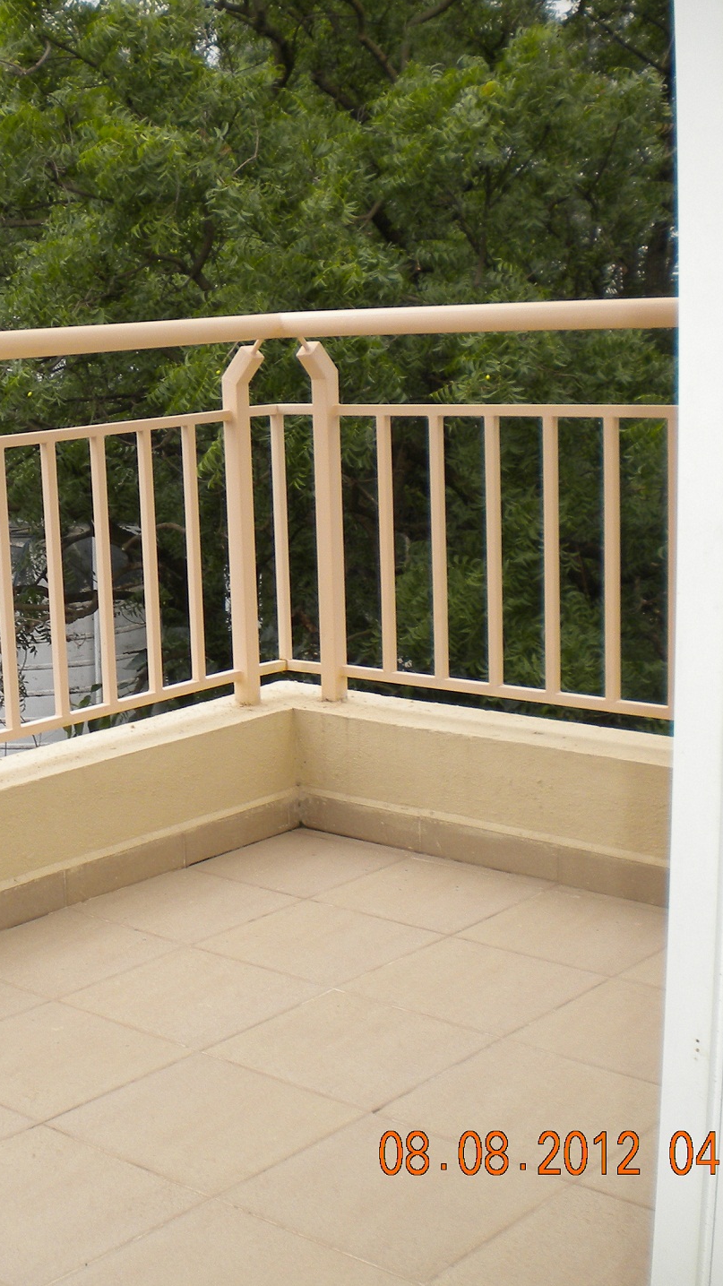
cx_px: 48
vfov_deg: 40.6
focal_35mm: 51
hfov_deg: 22.8
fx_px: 1738
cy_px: 643
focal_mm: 6.3
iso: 80
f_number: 4.6
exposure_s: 1/151
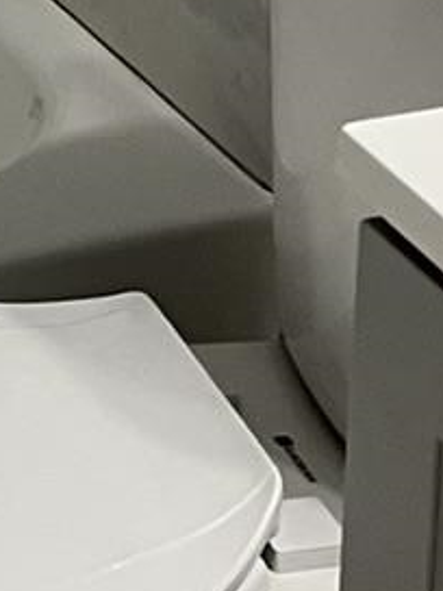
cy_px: -889
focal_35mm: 196
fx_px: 3344
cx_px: -482
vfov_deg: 9.0
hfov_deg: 7.3
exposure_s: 1/60
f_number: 1.6
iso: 125
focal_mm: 5.1
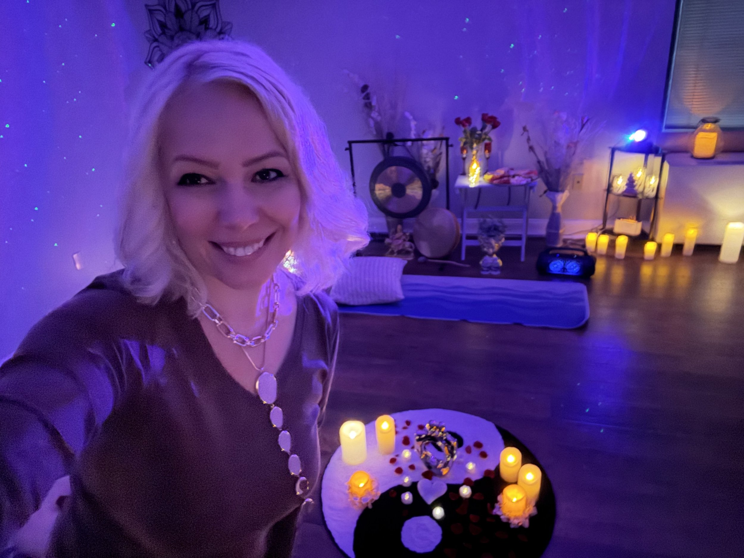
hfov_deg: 73.9
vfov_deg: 58.9
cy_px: 279
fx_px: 494
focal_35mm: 23
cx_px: 372
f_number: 1.9
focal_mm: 2.69
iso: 3200
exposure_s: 1/8
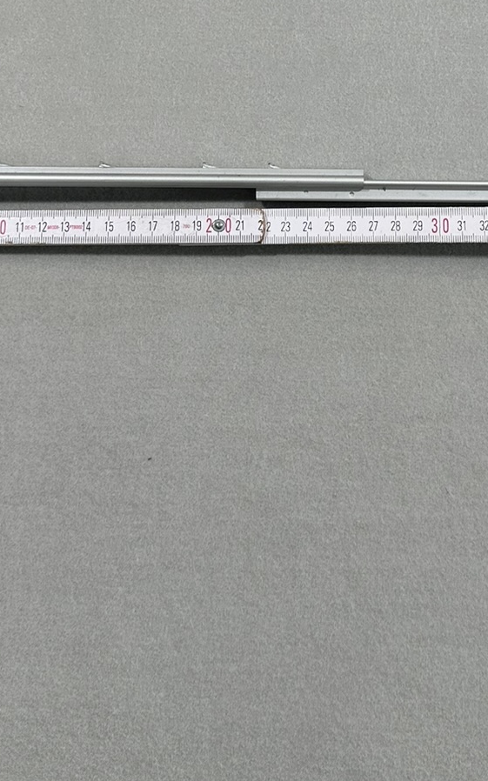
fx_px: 1235
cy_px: 128
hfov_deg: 22.3
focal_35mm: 58
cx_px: 321
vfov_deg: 33.8
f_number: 1.78
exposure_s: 1/246
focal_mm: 6.86
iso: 80
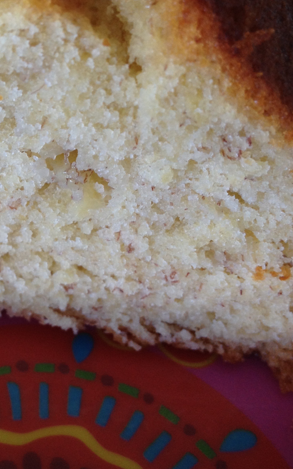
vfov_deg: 33.5
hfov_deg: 20.8
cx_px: 22
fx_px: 779
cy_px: 216
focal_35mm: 61
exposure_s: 1/20
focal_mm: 4.28
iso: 64
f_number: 2.4
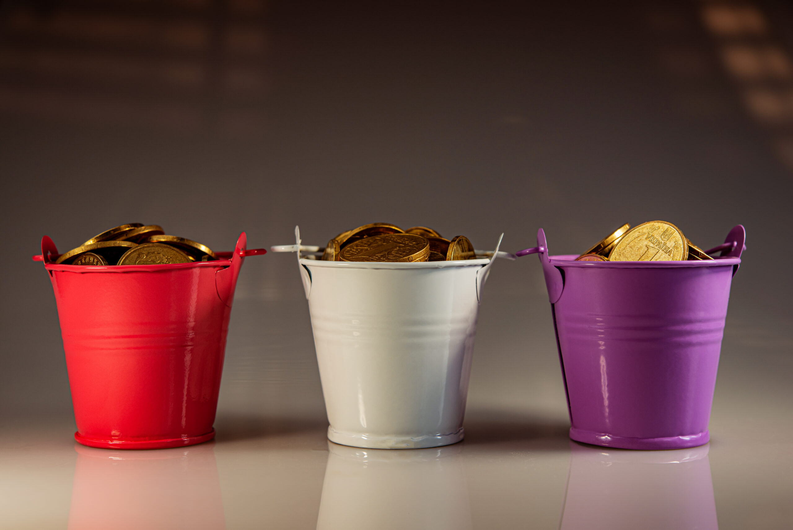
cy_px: 265
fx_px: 1322
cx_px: 396
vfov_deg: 22.6
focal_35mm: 60
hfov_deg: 33.4
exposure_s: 1/250
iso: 200
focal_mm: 60
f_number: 8
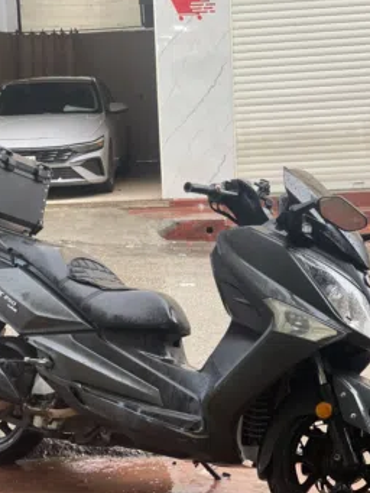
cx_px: 160
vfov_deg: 26.0
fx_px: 1068
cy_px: 276
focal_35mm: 75
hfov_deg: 19.6
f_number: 2.2
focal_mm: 7.5
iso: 250
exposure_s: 1/40
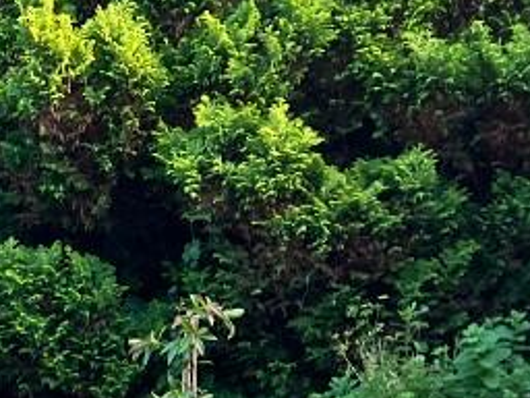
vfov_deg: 12.9
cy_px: 723
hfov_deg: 15.6
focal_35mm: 104
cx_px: -480
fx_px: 1592
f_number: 1.5
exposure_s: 1/121
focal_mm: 5.7
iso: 50
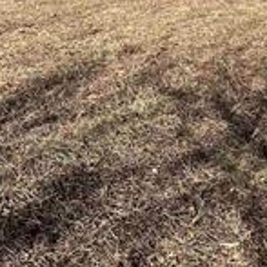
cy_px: -118
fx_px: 436
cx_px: 71
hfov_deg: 33.4
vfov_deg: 26.3
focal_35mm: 50
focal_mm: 1.57
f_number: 1.8
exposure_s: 1/881
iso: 32
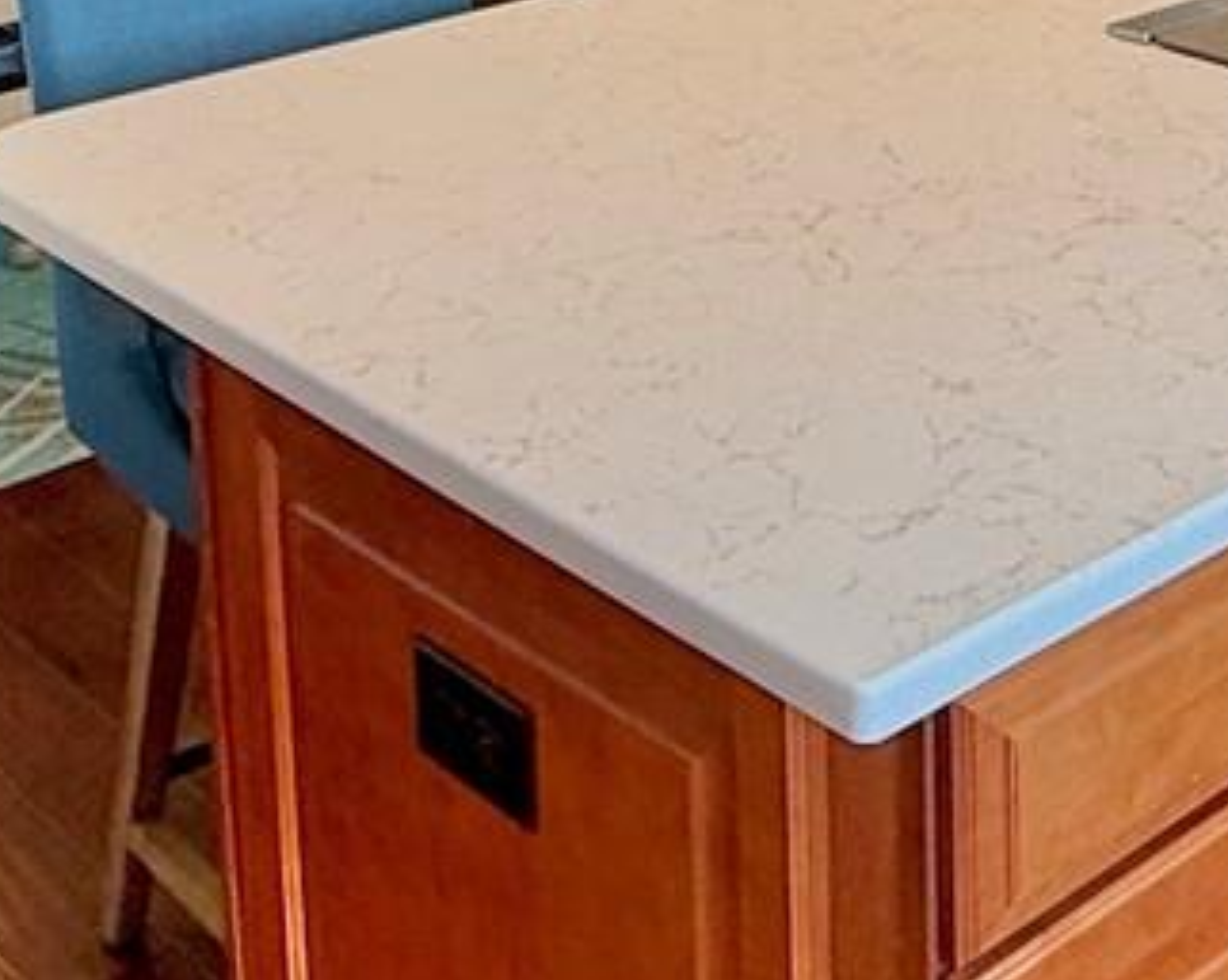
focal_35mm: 68
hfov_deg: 27.0
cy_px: -294
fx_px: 2469
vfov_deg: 20.5
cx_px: 1102
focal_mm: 2.22
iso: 64
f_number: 2.2
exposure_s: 1/120
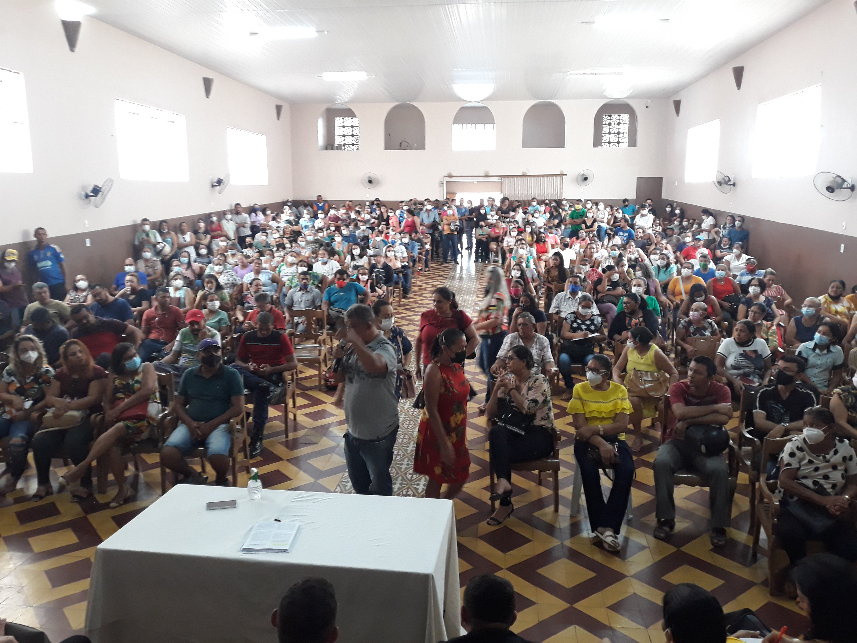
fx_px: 668
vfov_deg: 51.4
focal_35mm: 27
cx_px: 428
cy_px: 322
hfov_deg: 65.3
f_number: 1.7
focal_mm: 3.71
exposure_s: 1/24
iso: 200
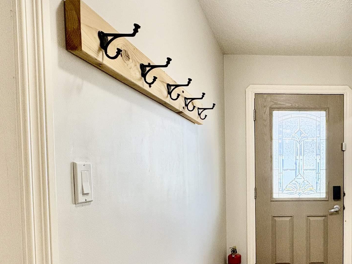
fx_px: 305
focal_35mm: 30
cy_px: 184
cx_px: 298
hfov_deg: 54.4
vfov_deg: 45.8
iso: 200
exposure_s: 1/99
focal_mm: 2.22
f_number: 2.2
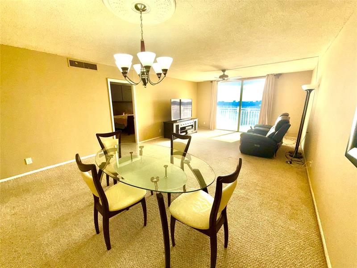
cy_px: 134
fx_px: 144
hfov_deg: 102.1
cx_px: 178
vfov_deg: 85.7
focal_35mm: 14
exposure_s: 1/458
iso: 40
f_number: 2.2
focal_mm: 2.22
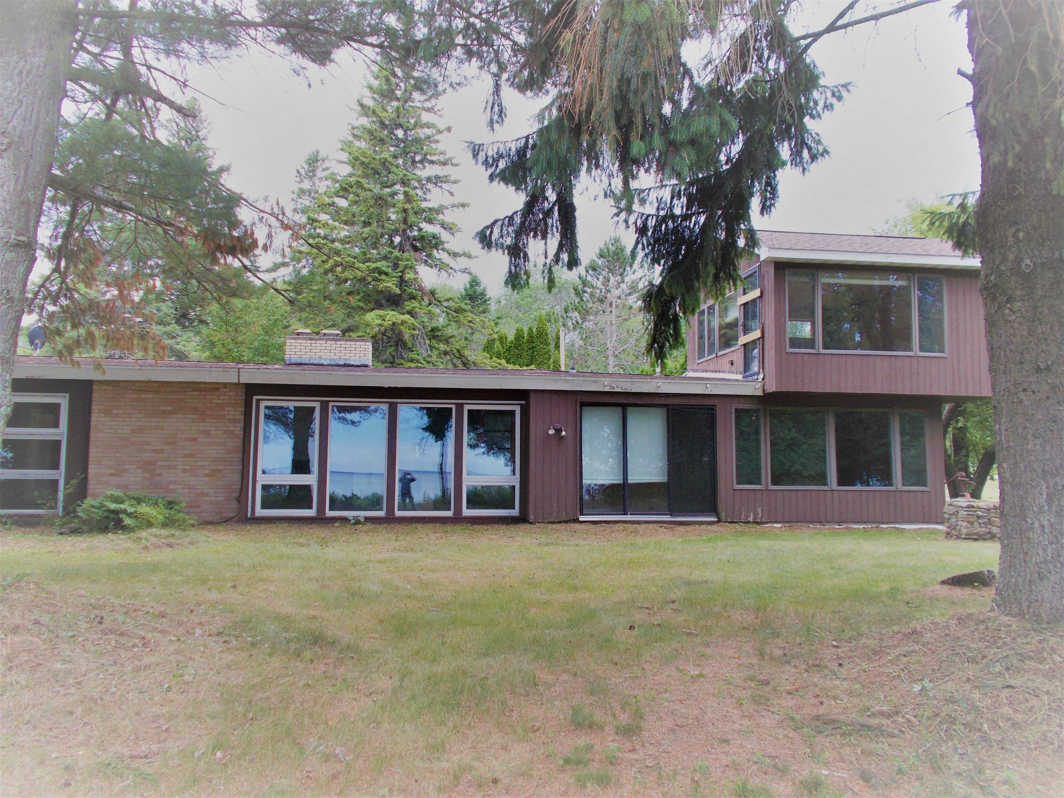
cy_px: 399
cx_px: 532
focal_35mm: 26
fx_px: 799
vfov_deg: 53.1
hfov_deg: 67.3
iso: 80
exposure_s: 1/100
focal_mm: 4.6
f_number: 3.2
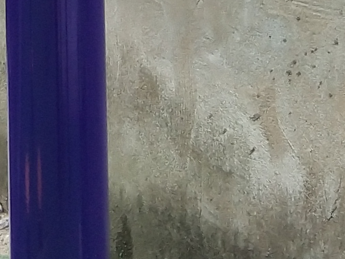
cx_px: -6
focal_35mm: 191
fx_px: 1903
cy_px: -533
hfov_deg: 10.3
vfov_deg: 6.9
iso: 50
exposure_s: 1/227
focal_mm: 3.69
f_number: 2.2
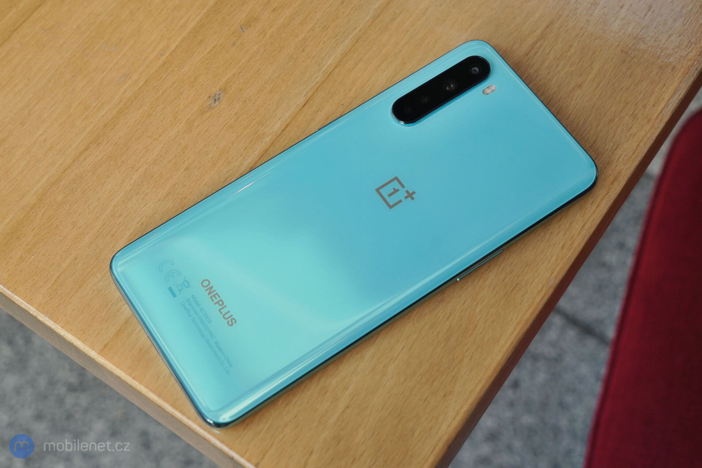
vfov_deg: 31.2
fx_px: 838
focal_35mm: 43
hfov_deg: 45.4
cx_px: 351
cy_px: 234
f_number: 7.1
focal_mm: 43
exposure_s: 1/160
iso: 800
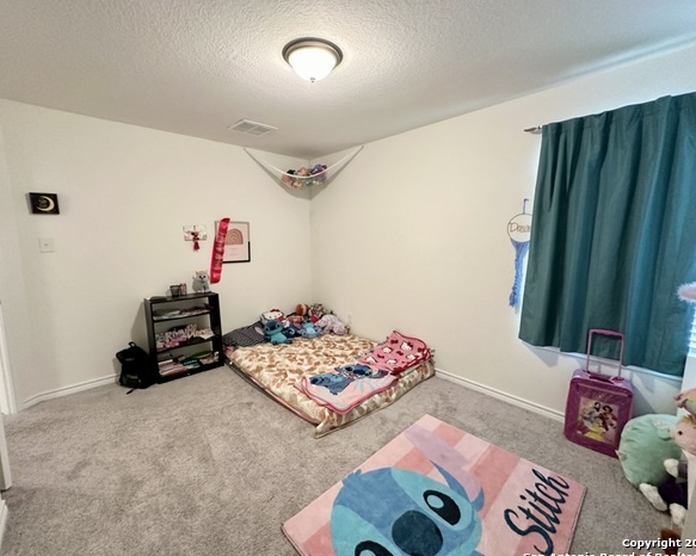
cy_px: 278
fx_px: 309
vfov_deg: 84.0
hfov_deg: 96.8
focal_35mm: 15
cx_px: 335
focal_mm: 2.22
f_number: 2.2
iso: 320
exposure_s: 1/60
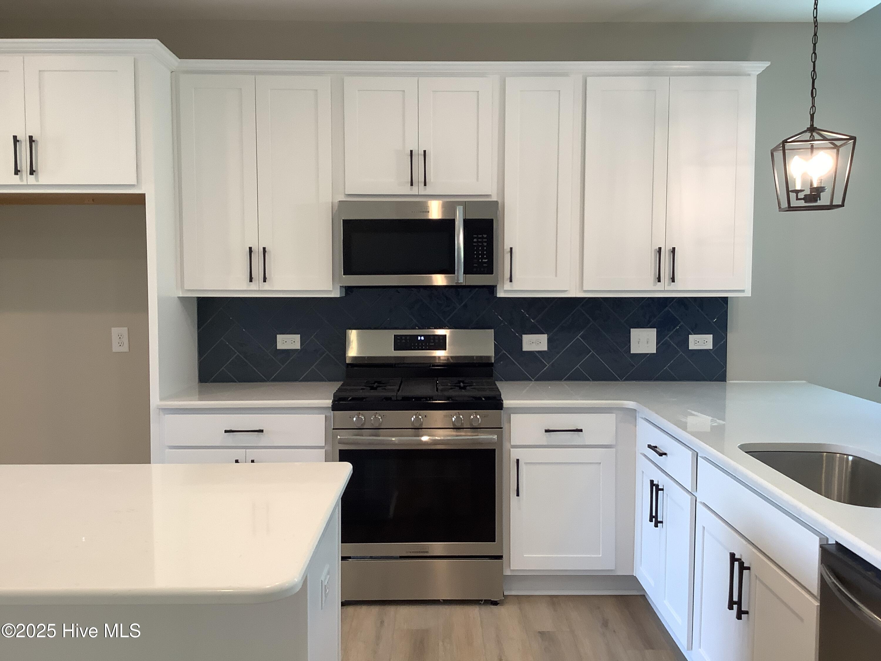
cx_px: 440
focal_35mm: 31
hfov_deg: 58.4
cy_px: 330
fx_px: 789
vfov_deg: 45.4
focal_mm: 3.3
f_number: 2.4
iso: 80
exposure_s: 1/50
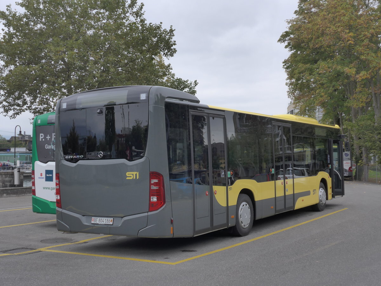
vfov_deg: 31.5
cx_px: 190
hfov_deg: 41.2
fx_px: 506
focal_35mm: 46
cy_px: 143
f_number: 3
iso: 160
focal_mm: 9.5
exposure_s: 1/400
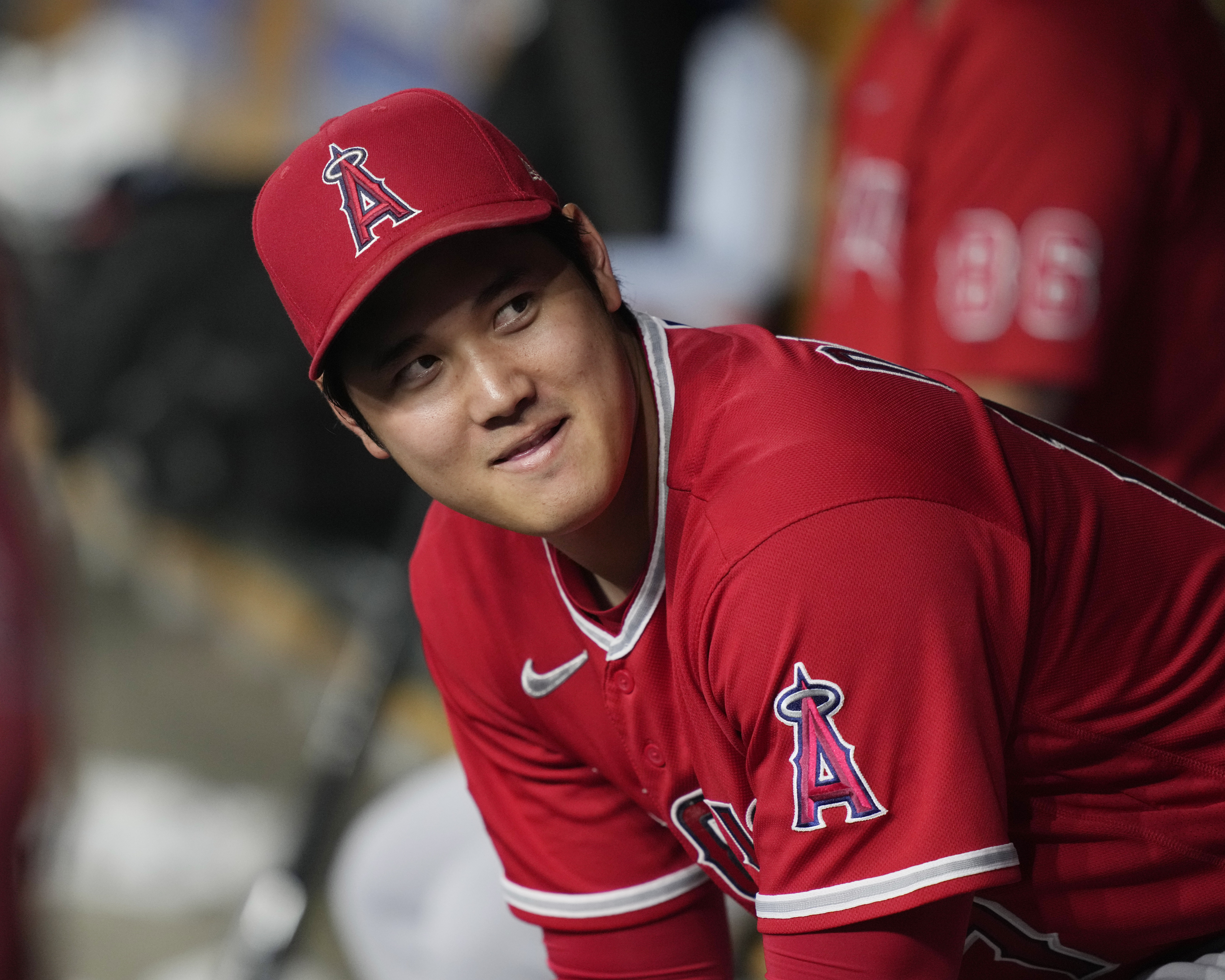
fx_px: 22877
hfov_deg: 3.1
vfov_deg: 2.5
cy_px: 490
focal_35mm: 631
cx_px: 513
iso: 3200
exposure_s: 1/800
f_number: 4
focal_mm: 560
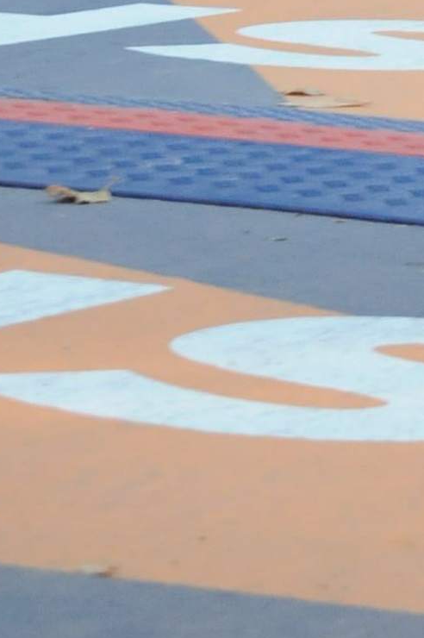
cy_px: -442
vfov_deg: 5.8
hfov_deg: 3.9
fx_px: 6194
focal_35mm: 350
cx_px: 742
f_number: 4.8
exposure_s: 1/320
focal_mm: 48
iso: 1250
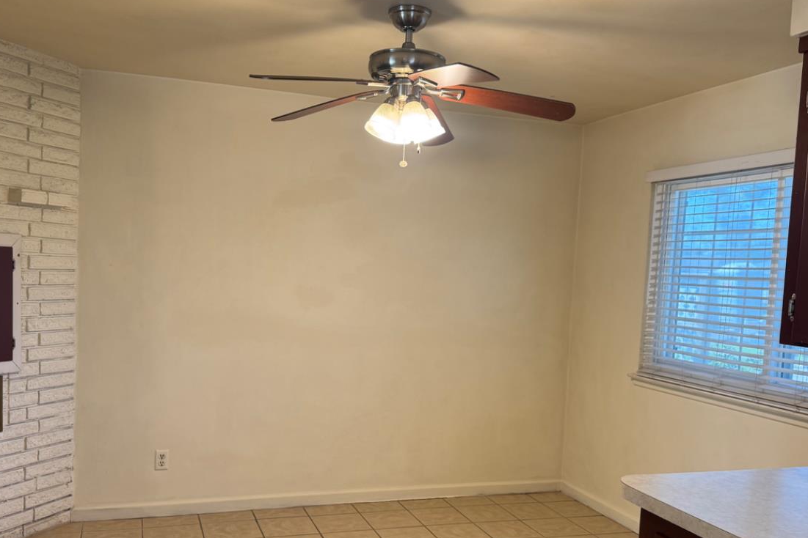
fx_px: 763
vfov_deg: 38.7
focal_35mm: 34
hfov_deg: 55.8
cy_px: 332
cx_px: 389
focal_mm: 6.76
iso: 125
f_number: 1.78
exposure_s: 1/60
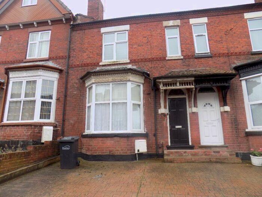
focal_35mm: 23
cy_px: 98
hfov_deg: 73.9
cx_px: 131
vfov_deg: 58.9
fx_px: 174
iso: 100
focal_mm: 4
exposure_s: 1/30
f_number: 3.1
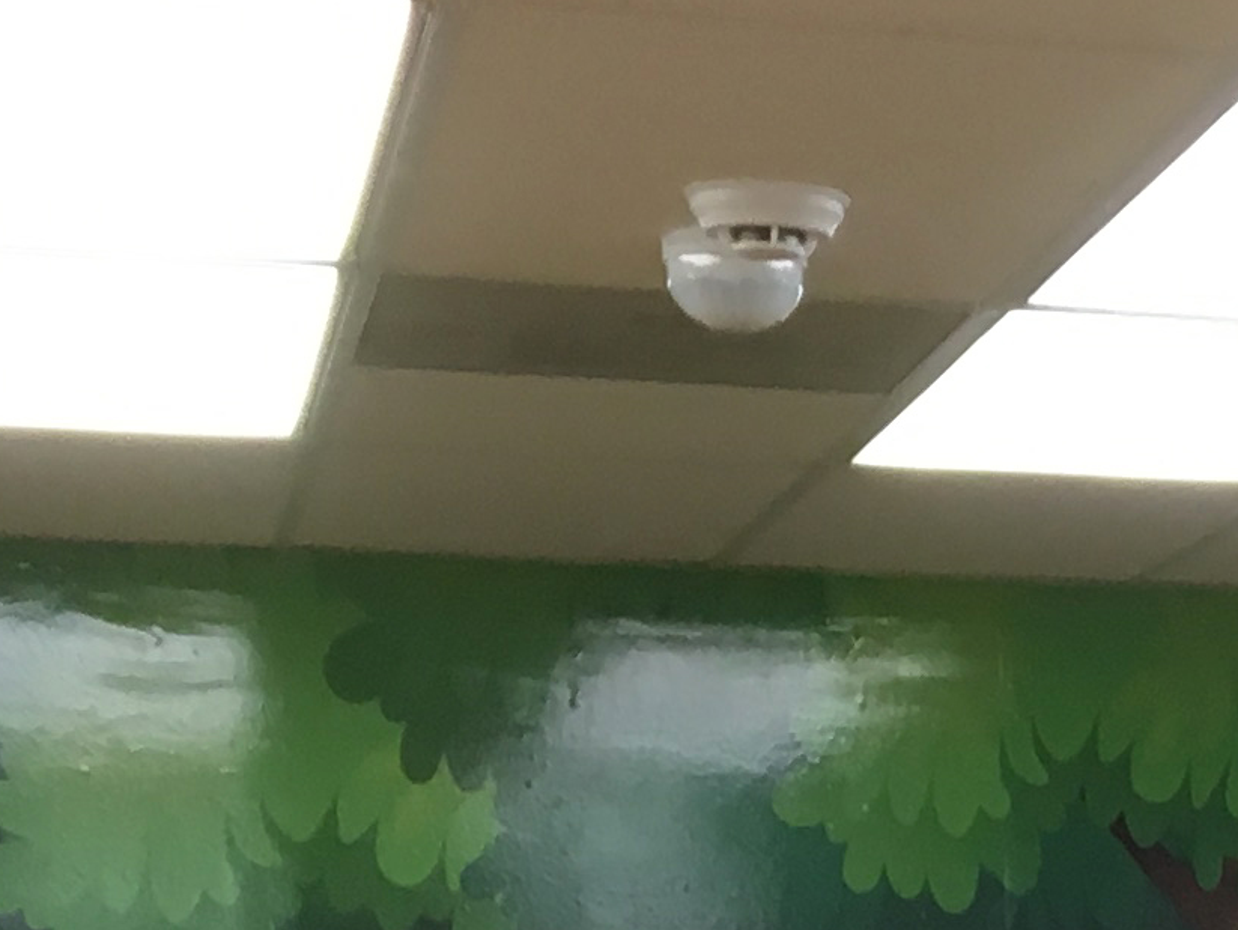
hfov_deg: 13.4
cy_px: 2162
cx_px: 1591
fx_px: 5081
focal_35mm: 142
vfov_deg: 9.4
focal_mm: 4.15
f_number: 2.2
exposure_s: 1/30
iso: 50
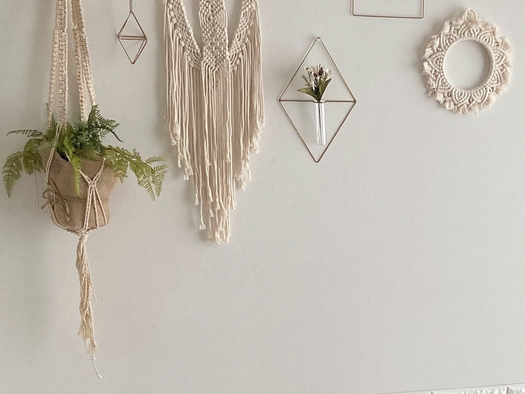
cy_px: 332
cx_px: 476
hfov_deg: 24.0
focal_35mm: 79
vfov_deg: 18.4
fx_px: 1198
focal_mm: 4.25
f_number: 1.8
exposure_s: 1/121
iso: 100
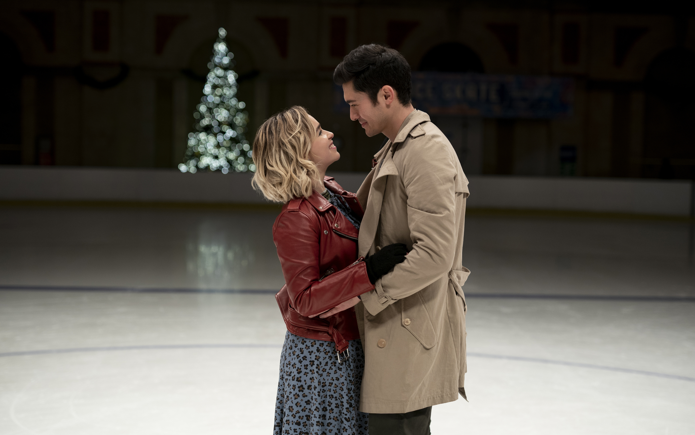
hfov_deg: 39.6
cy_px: 218
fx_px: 966
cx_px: 348
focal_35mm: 51
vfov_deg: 25.3
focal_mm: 50
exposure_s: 1/125
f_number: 2
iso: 800
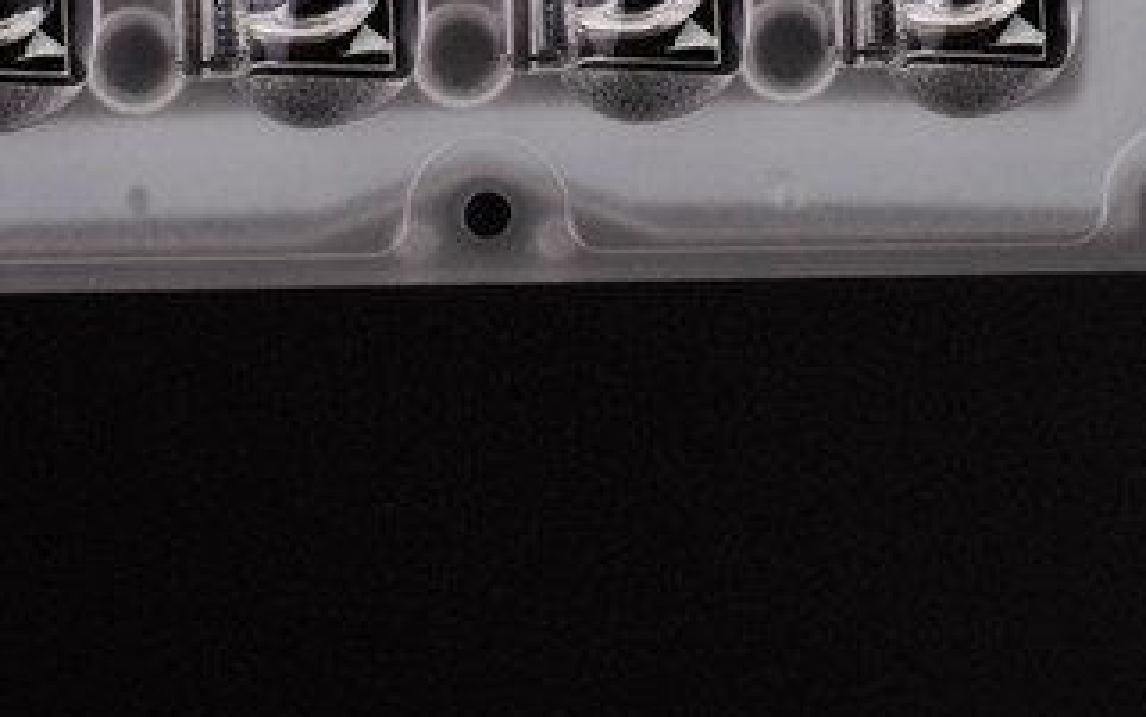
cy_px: -146
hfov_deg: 9.2
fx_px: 7125
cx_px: 171
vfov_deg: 5.7
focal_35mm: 228
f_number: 18
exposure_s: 1/125
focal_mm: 60
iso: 100
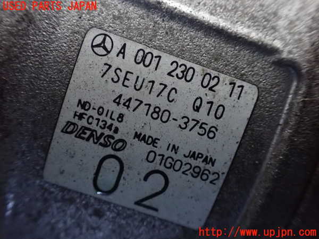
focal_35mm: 30
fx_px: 276
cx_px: 160
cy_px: 120
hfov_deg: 60.0
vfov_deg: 46.8
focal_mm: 5.4
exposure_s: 1/30
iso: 1600
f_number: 2.3
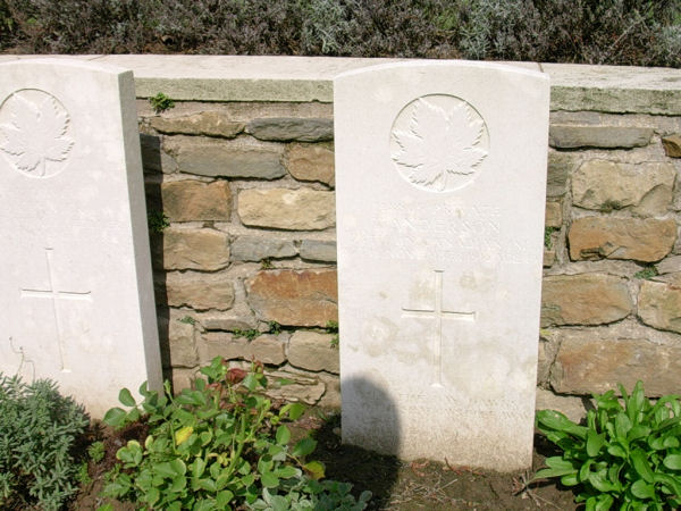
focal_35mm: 45
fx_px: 885
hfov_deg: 42.1
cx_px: 340
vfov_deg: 32.2
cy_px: 256
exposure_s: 1/512
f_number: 5.8
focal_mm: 6.7
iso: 70
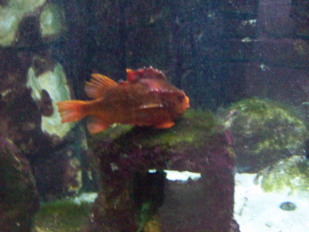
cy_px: 116
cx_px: 154
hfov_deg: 42.1
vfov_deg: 32.2
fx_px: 402
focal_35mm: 45
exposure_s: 1/8
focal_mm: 7.6
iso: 800
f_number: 3
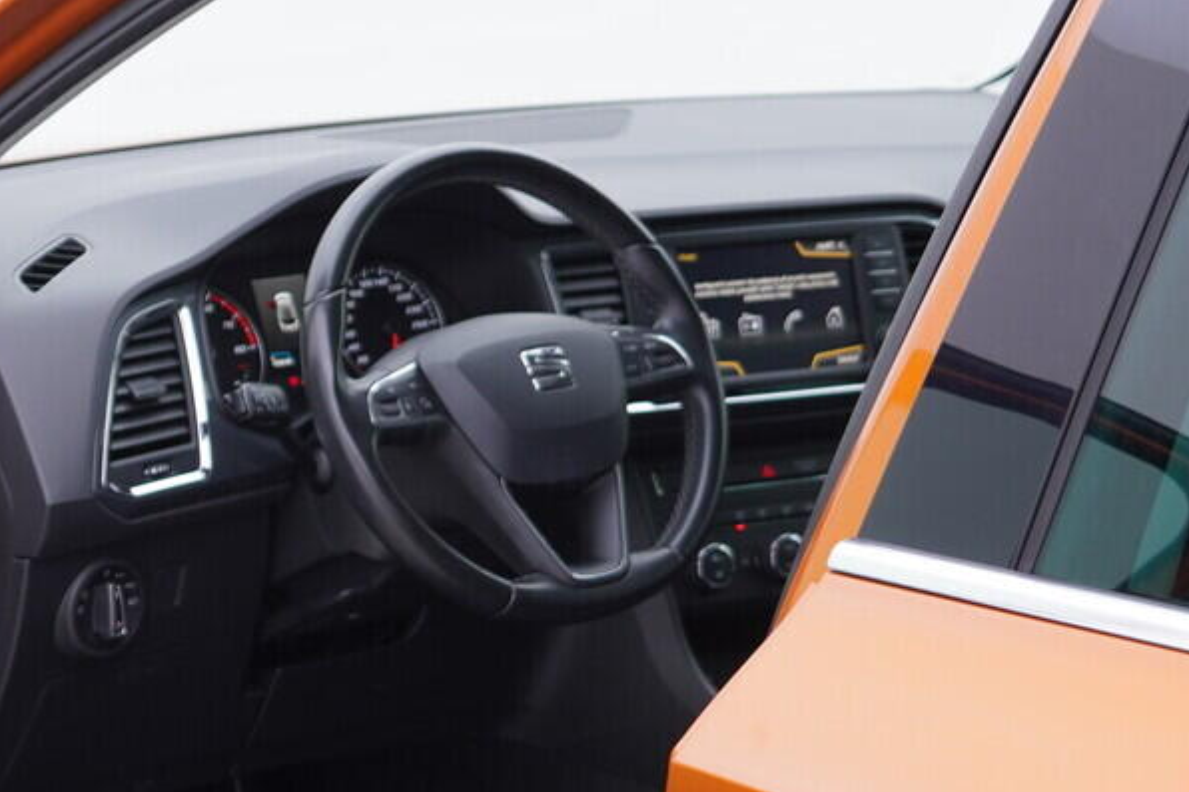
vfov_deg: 15.5
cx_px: 14
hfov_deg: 22.5
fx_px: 2872
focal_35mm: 87
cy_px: 684
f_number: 3.2
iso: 125
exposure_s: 1/50
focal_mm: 24
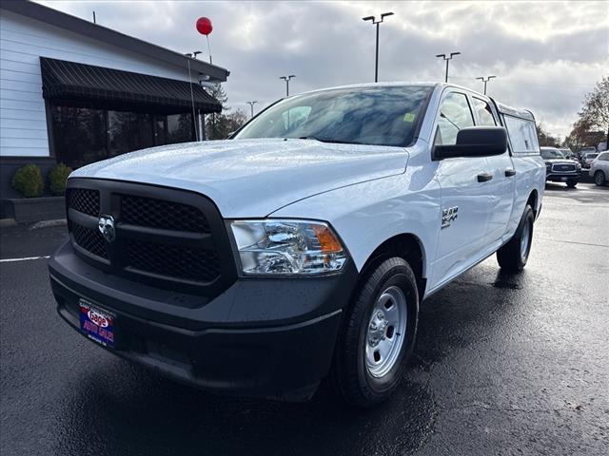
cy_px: 228
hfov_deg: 71.6
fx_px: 422
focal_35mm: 24
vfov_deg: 56.8
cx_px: 304
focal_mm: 6.76
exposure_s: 1/2703
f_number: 1.78
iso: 80
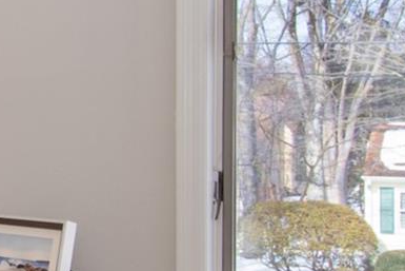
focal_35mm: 88
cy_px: 92
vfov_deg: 15.6
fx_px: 986
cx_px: -467
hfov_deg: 16.1
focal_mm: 11
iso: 640
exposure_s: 1/100
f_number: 11
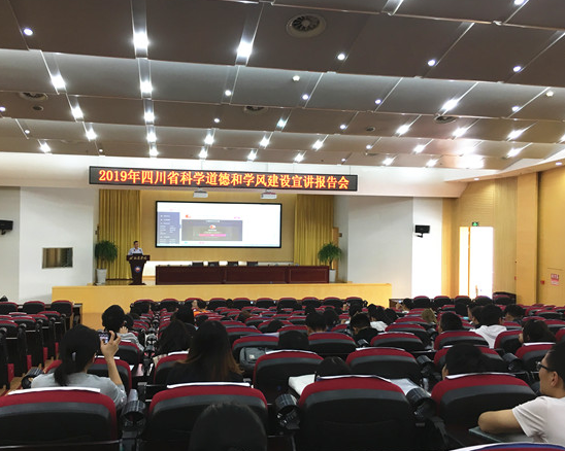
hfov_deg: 57.1
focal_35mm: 31
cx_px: 263
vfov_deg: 47.1
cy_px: 224
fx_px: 518
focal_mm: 4.15
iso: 80
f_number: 2.2
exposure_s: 1/33
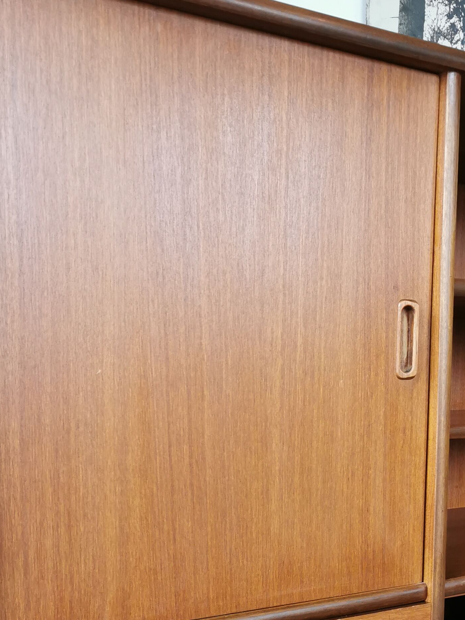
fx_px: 949
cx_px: 257
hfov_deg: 27.5
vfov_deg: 34.9
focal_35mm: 53
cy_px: 505
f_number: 1.6
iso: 160
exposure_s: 1/60
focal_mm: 5.56
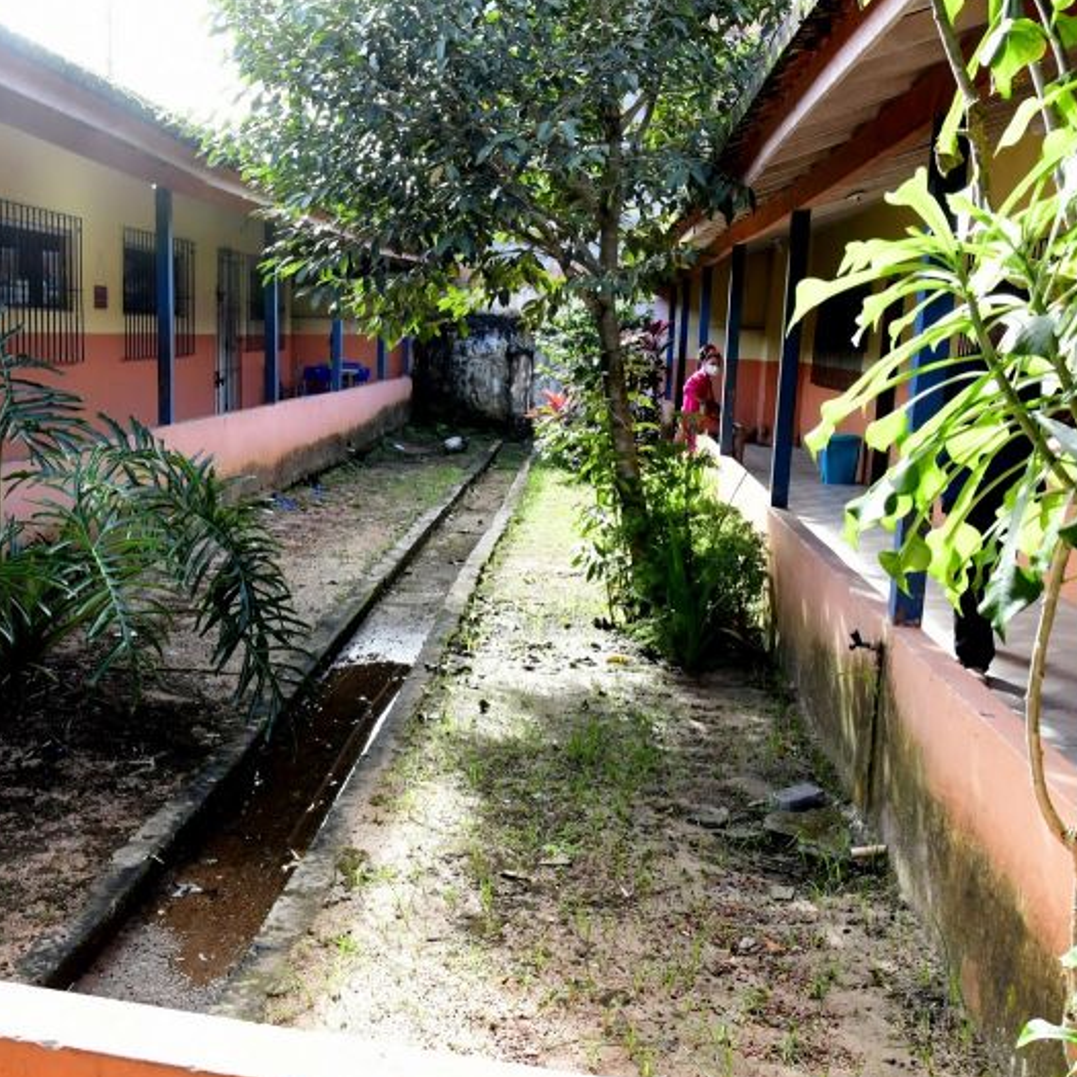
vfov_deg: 47.2
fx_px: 1232
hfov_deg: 47.0
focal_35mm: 35
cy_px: 540
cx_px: 437
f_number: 7.1
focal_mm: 18
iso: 1600
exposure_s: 1/200
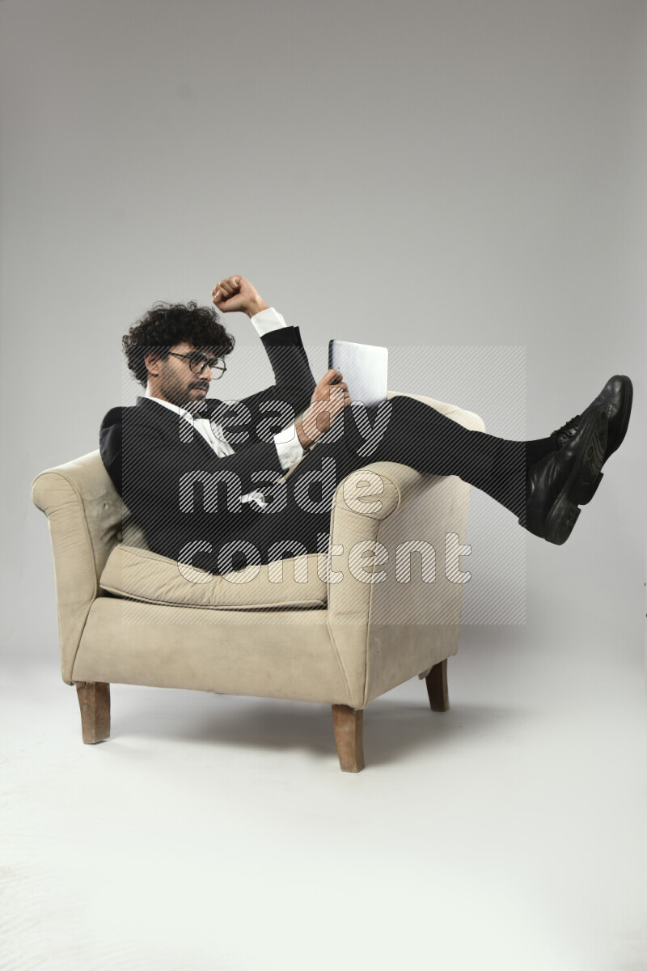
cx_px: 324
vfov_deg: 50.7
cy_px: 486
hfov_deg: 35.1
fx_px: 1024
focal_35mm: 38
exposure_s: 1/125
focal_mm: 38
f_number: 5.6
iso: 400
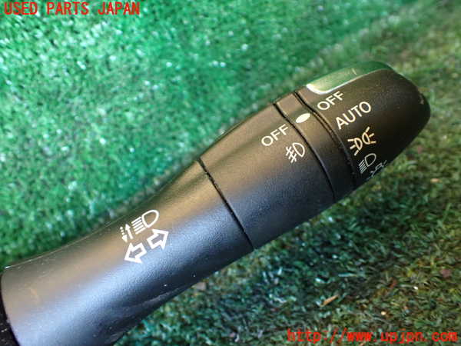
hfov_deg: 60.0
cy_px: 173
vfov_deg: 46.8
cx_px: 230
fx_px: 400
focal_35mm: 30
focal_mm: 5.4
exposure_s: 1/30
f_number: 2.3
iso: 800
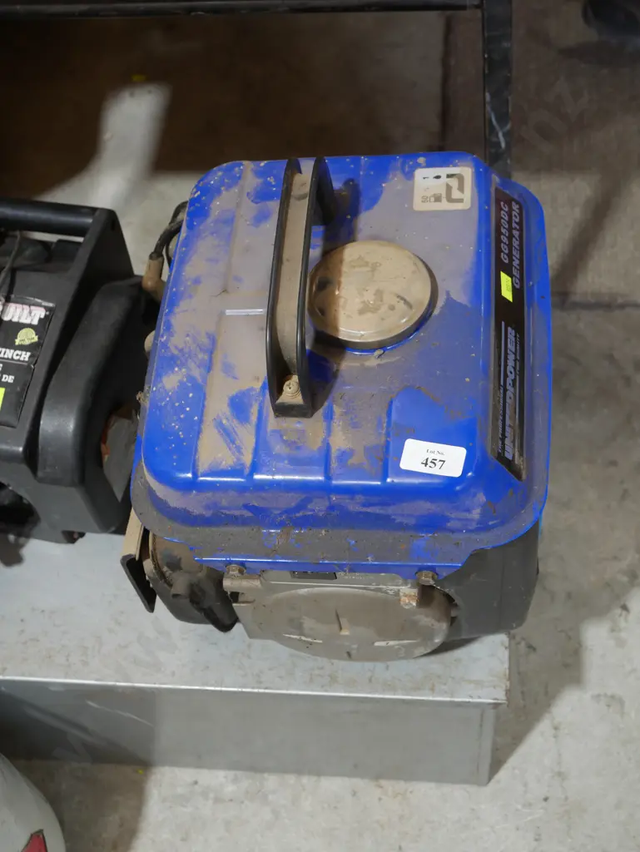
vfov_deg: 41.2
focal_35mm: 46
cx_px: 320
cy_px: 426
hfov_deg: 31.5
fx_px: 1133
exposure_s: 1/60
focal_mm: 23
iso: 640
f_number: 5.1
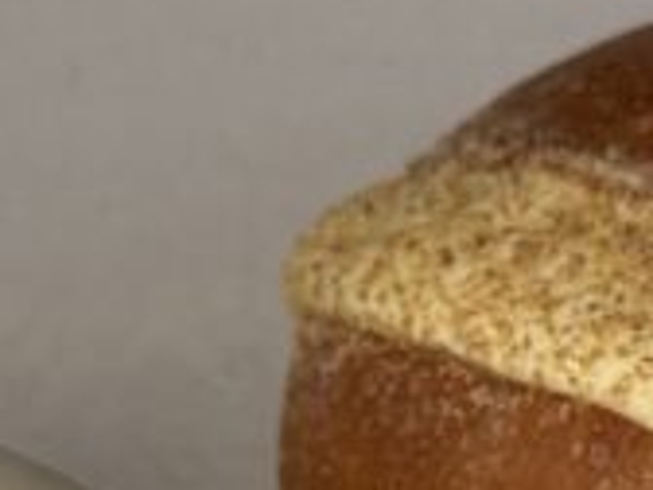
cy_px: 611
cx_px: 404
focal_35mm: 229
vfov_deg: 6.4
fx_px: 4320
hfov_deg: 8.6
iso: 64
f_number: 1.78
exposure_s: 1/50
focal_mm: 6.76
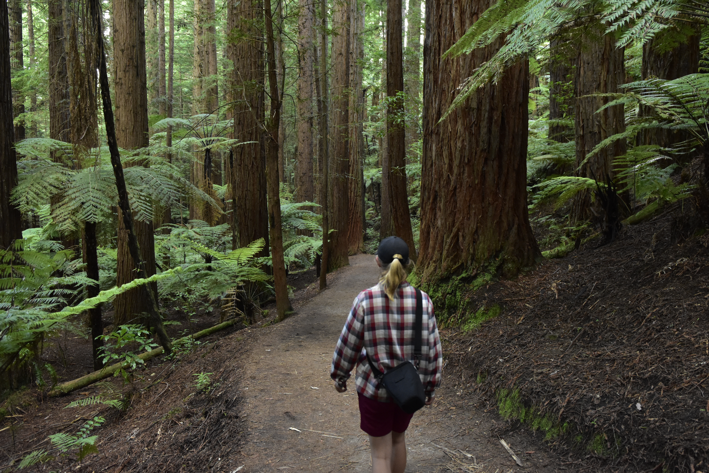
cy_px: 236
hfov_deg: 61.9
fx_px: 591
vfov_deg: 43.6
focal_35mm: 30
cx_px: 354
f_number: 4
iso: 2800
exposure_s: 1/60
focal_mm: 20
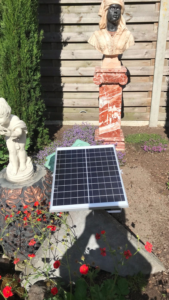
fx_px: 247
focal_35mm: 31
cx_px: 91
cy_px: 152
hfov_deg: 37.8
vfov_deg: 62.6
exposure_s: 1/2907
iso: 20
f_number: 1.8
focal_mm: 3.99
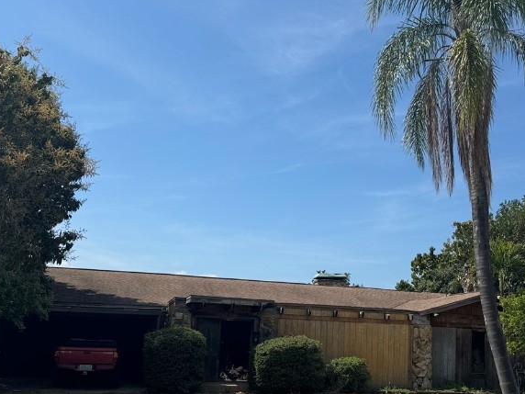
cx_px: 330
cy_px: 277
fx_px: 652
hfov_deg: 43.5
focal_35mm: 43
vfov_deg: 33.2
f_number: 1.78
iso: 80
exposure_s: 1/7092
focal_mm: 6.86
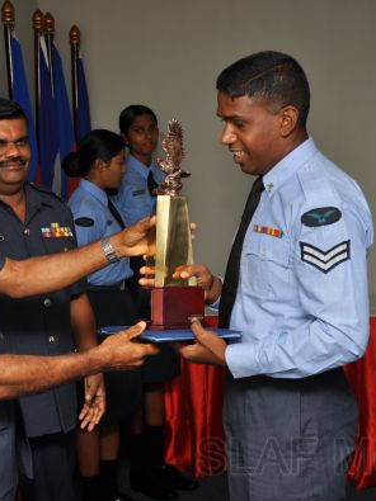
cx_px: 105
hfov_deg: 20.9
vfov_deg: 27.8
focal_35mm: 70
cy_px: 251
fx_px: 1014
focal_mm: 32
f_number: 6.7
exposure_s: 1/125
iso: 200
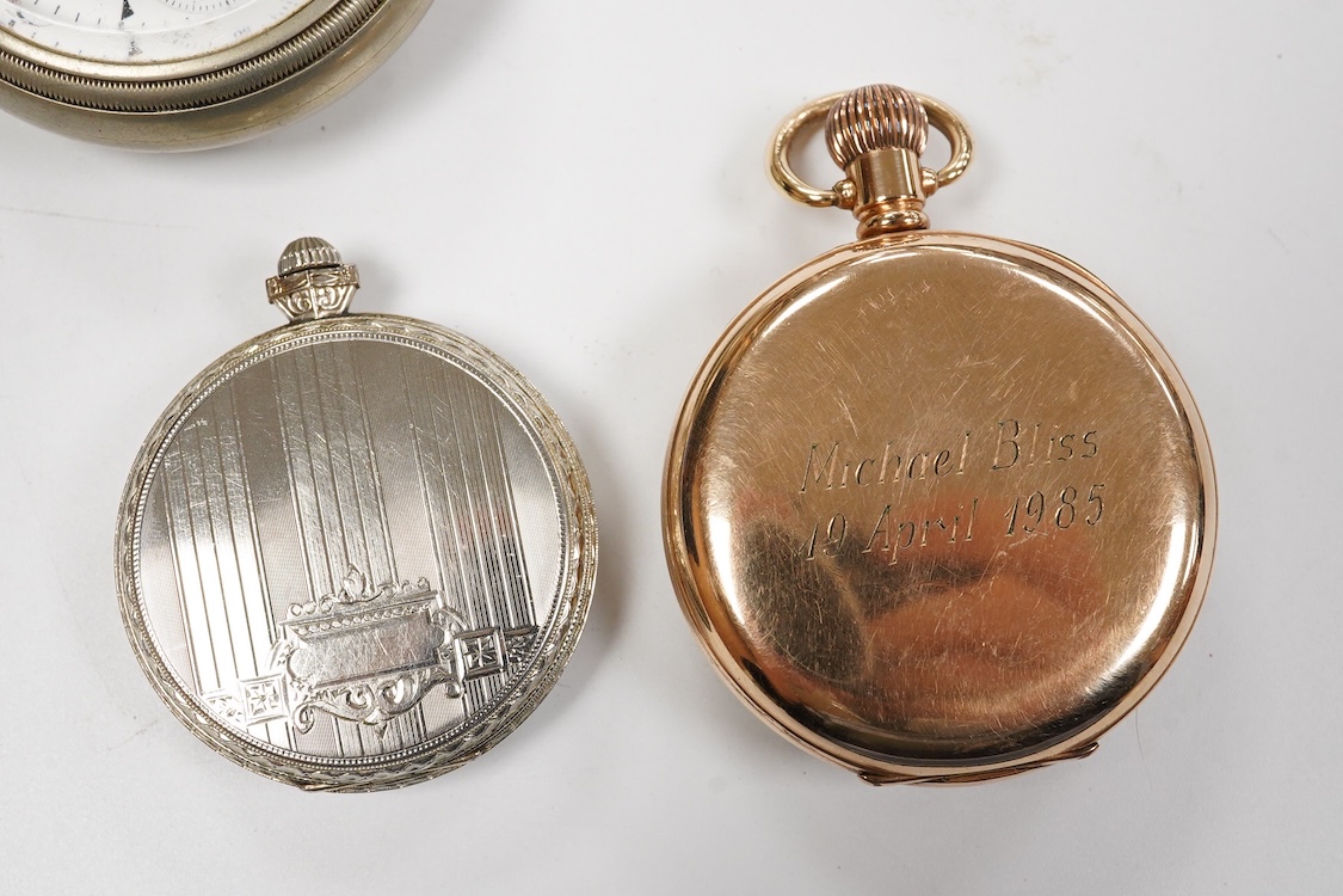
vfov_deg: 29.9
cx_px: 672
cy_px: 448
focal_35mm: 45
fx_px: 1679
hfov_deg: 43.6
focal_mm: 30
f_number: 16
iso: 2500
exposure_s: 1/100
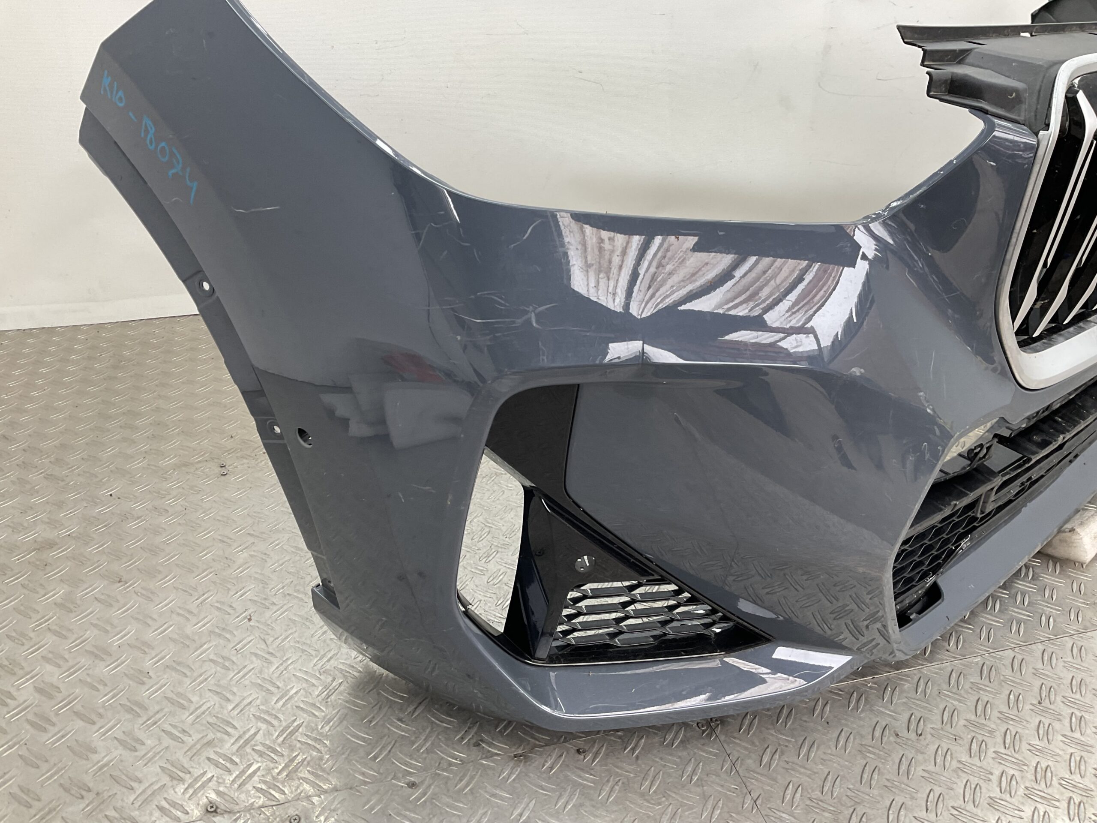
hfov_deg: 61.7
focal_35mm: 29
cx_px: 548
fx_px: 919
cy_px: 412
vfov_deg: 48.2
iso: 32
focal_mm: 3
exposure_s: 1/120
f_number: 1.8
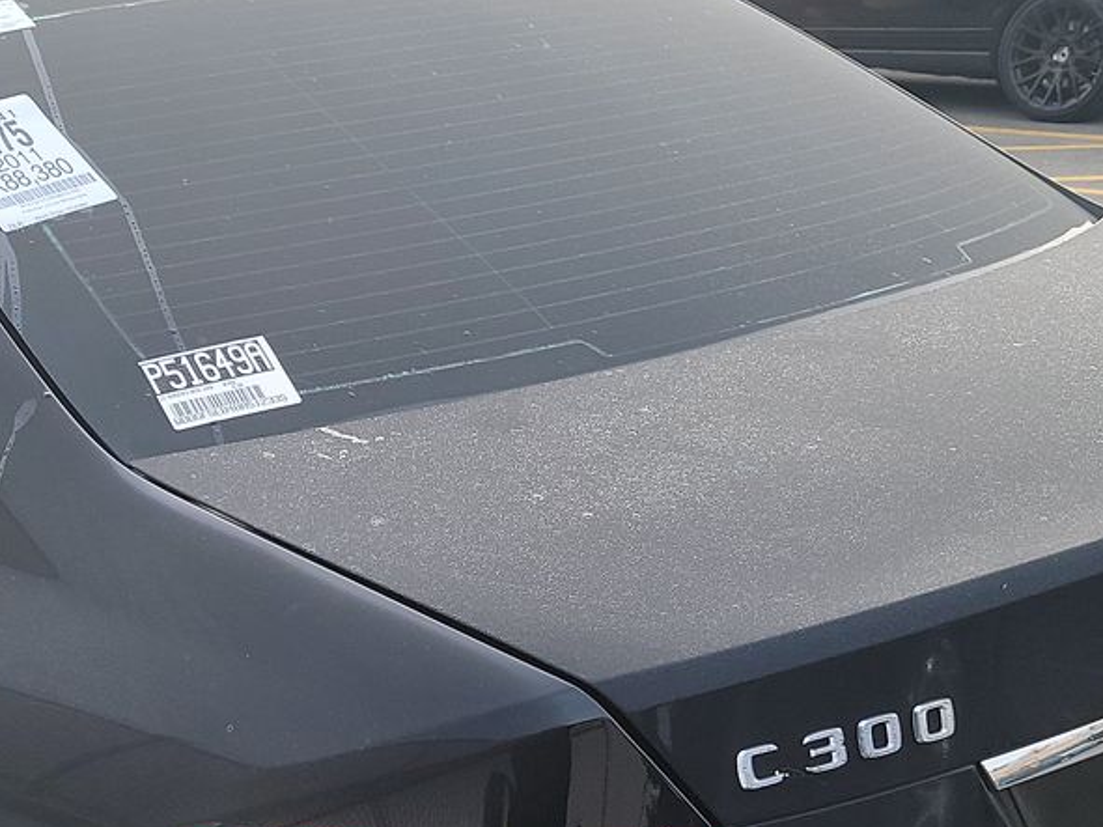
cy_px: 777
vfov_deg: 21.9
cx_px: 284
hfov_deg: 29.4
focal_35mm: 65
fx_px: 2071
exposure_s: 1/119
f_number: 1.8
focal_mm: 6.7
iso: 70
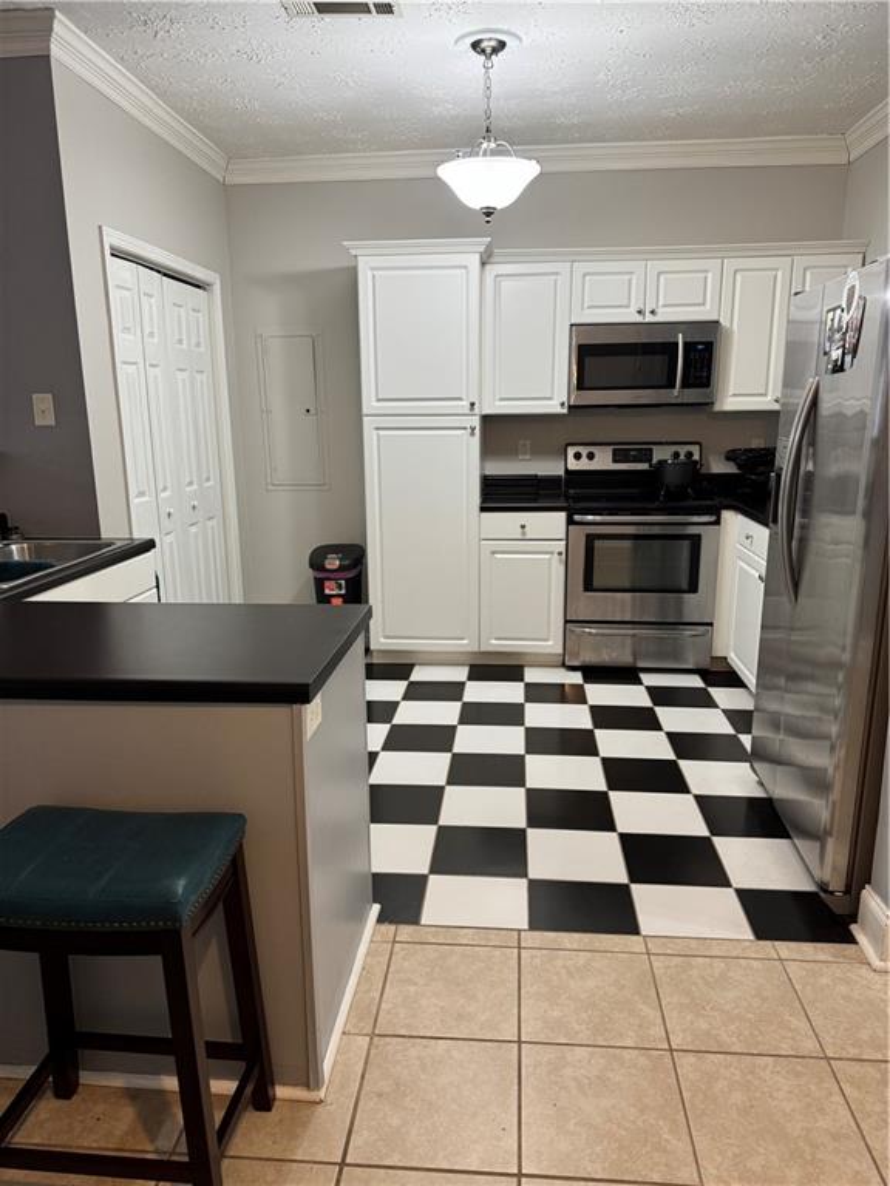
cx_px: 445
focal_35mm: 24
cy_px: 593
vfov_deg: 71.6
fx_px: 823
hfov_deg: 56.8
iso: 200
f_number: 1.78
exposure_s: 1/67
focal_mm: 6.76
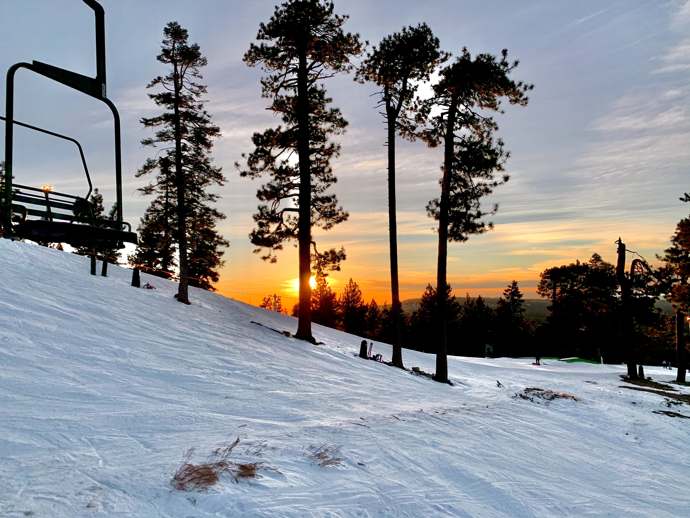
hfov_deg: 67.3
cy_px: 259
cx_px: 345
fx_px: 518
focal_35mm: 26
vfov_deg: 53.1
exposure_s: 1/1490
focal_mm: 4.25
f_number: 1.8
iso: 25
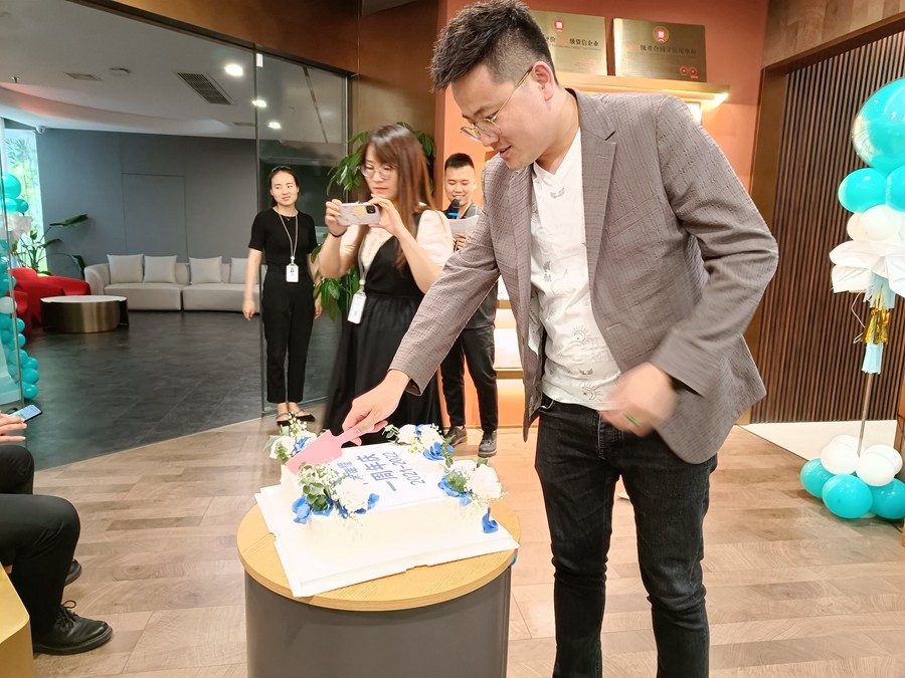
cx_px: 452
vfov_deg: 58.9
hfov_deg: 73.9
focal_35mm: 23
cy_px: 339
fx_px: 601
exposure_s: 1/33.3
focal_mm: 5.59
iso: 1781
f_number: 1.88
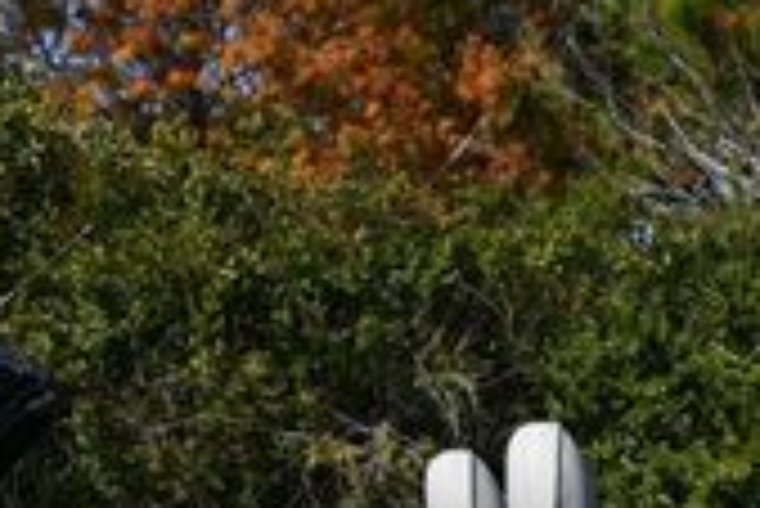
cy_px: 486
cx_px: 148
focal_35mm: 235
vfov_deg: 5.8
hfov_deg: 8.7
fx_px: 4965
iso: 100
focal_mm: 31
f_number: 9
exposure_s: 1/320
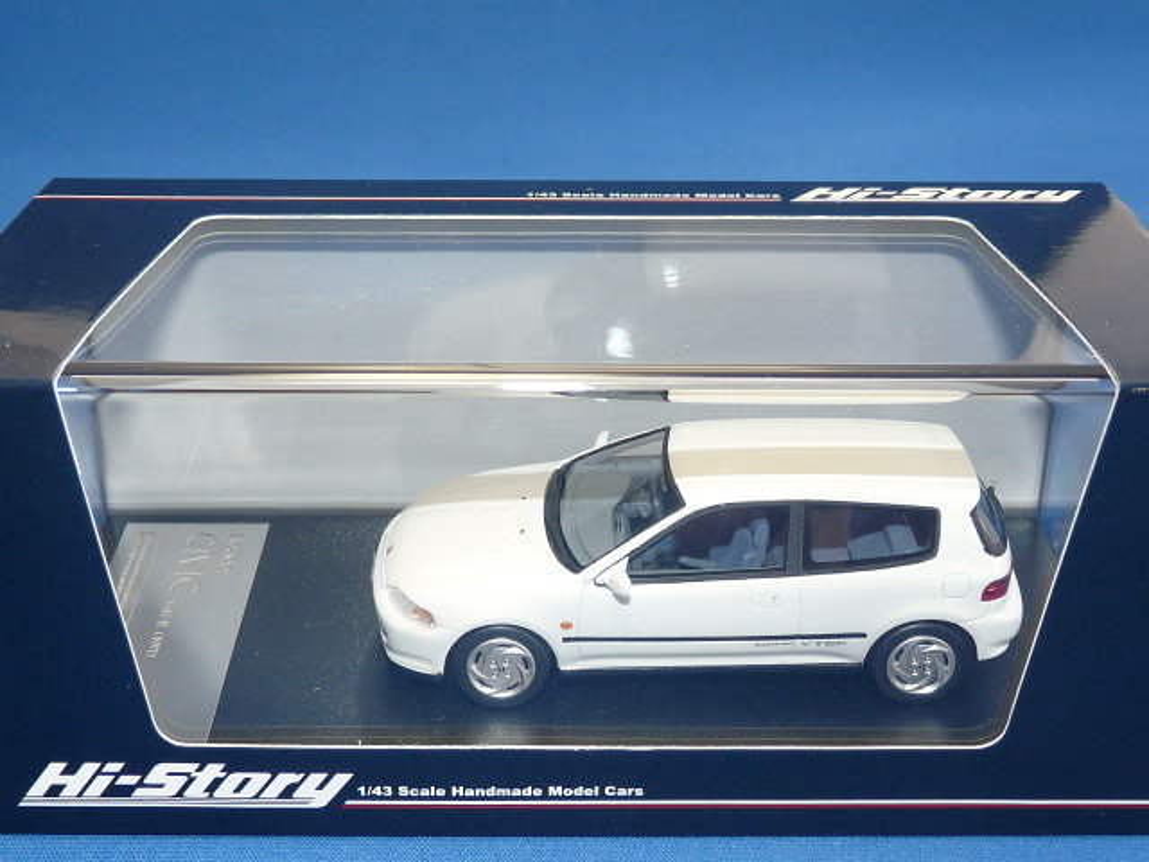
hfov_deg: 37.5
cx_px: 574
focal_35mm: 51
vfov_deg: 28.6
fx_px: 1693
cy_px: 431
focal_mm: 5.1
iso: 100
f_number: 2.8
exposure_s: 1/30
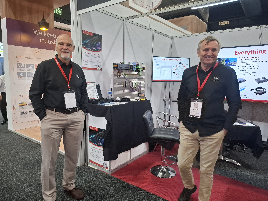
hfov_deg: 73.9
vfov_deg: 58.9
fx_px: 178
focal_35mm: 23
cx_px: 134
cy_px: 100
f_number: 1.8
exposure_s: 1/100
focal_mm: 5.54
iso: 250
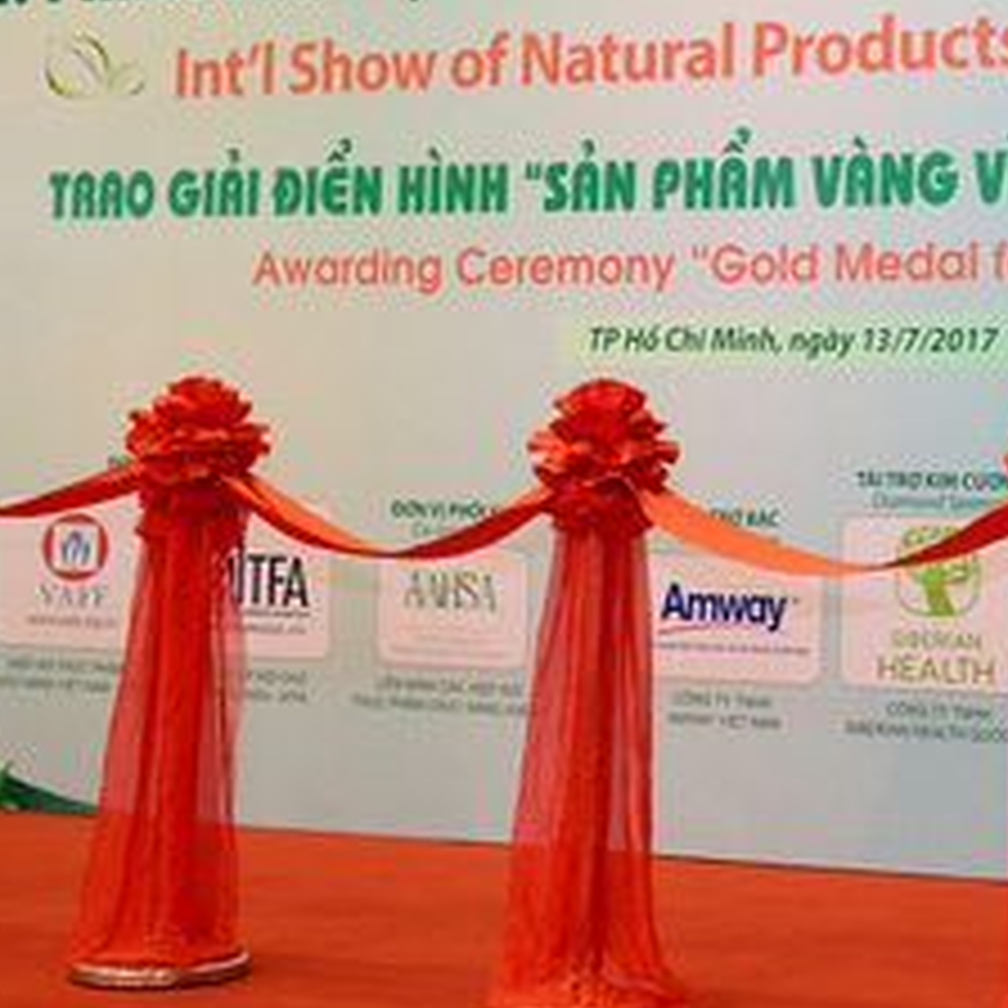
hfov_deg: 19.3
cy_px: 191
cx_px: 1188
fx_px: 2800
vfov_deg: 20.2
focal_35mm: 85
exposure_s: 1/80
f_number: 4.5
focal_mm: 35
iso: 2500
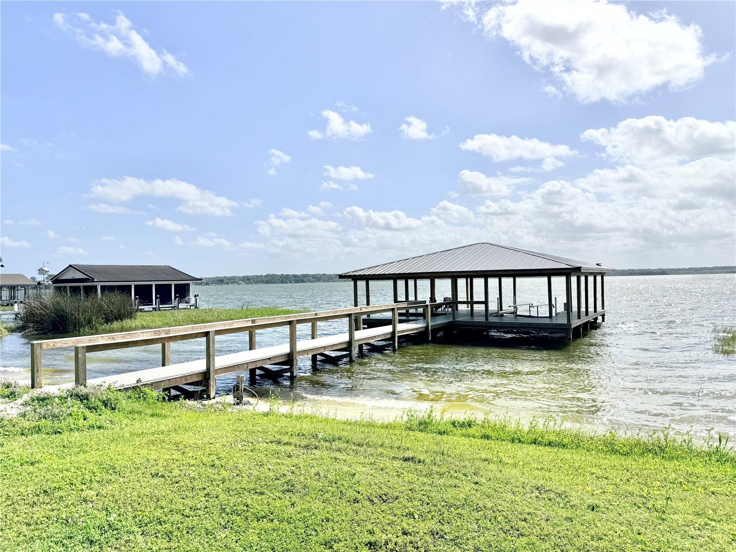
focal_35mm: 24
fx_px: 510
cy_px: 276
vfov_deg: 56.8
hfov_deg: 71.6
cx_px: 368
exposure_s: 1/14286
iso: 80
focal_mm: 6.76
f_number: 1.78
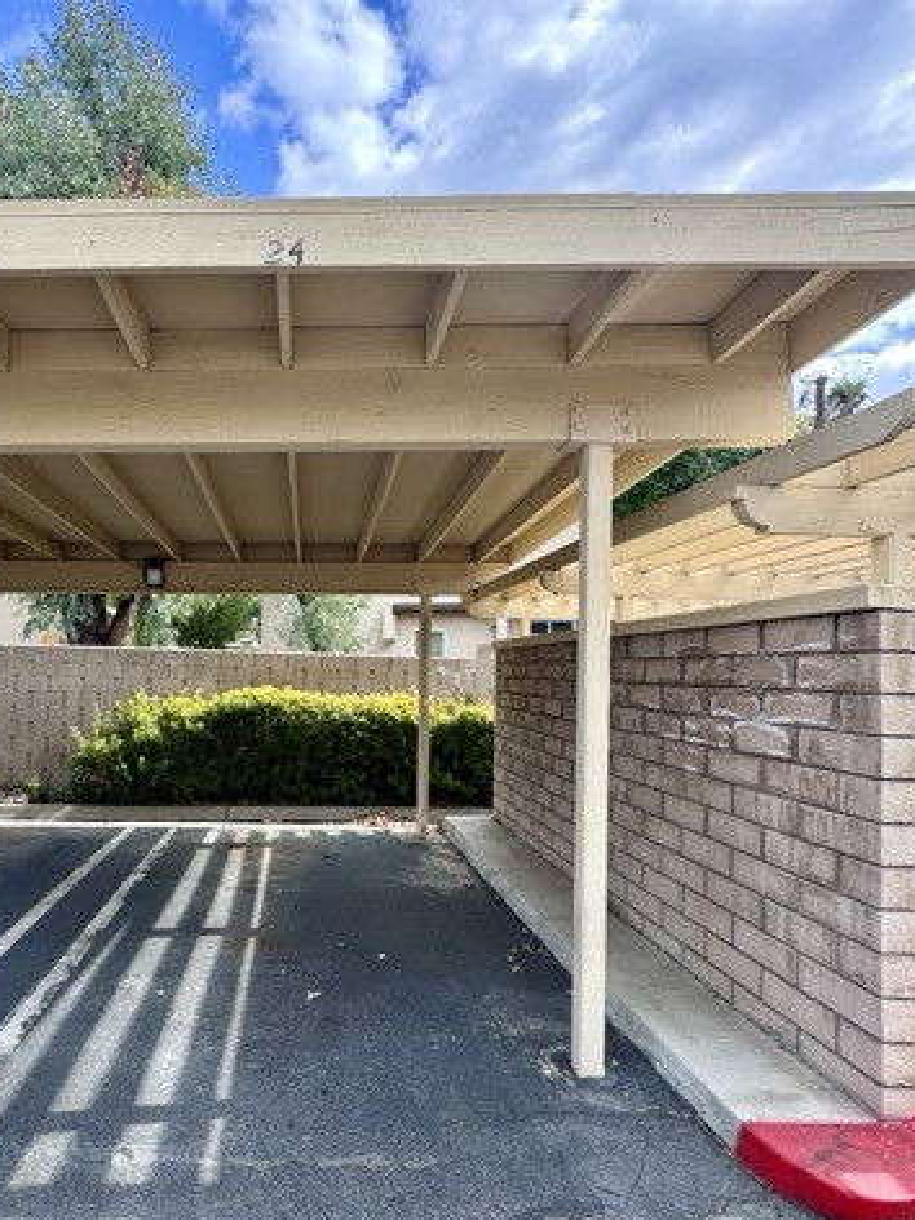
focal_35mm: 19
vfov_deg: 84.6
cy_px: 641
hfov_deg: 66.7
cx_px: 300
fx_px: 670
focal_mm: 2.22
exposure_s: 1/290
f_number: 2.2
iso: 40
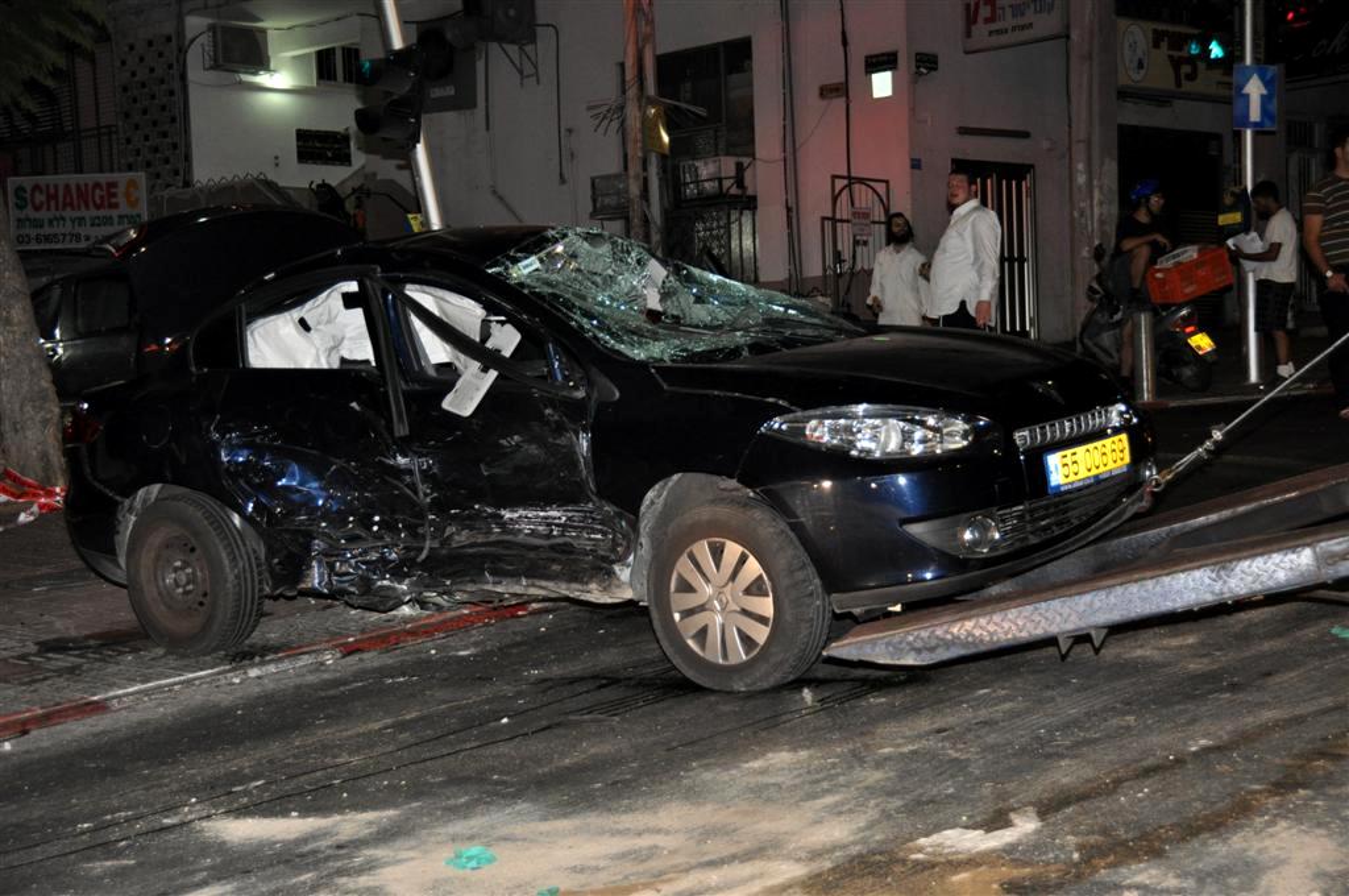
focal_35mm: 60
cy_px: 448
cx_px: 674
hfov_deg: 33.4
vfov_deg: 22.6
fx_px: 2245
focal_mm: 40
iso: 800
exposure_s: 1/60
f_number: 4.5
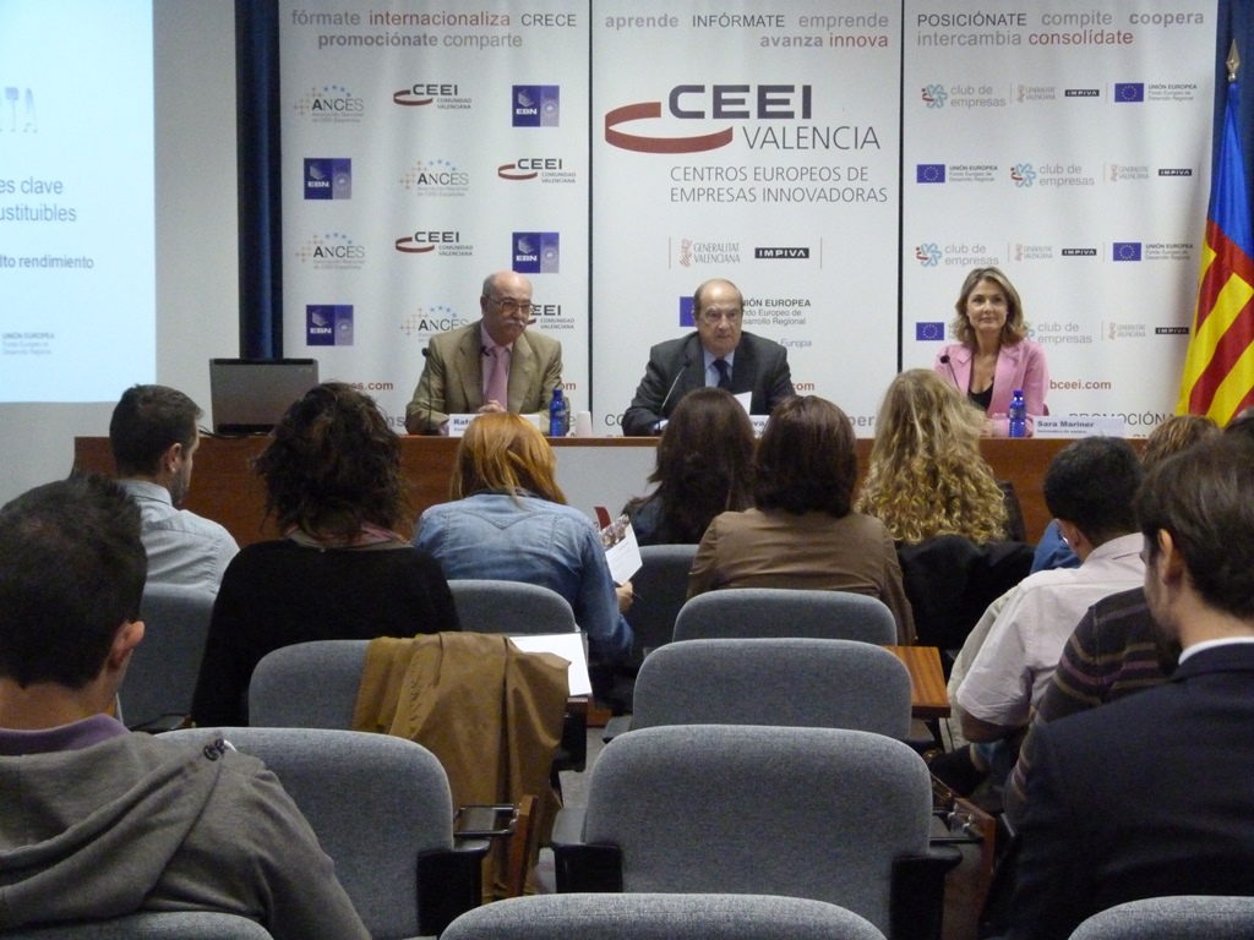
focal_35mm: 72
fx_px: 2608
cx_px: 627
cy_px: 470
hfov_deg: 27.0
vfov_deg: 20.4
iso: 800
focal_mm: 12.9
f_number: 3.3
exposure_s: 1/40
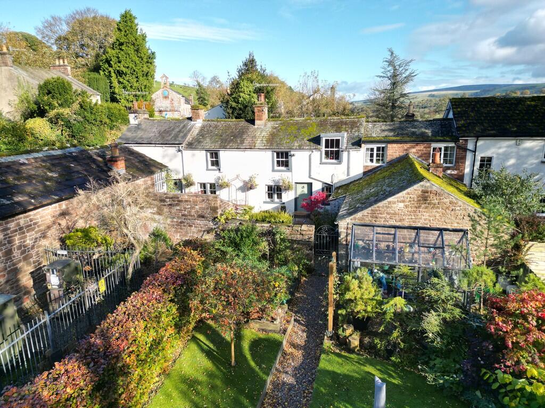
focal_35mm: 24
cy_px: 204
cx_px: 272
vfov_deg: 56.8
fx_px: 378
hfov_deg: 71.6
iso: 100
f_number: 1.7
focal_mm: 6.72
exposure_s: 1/1250
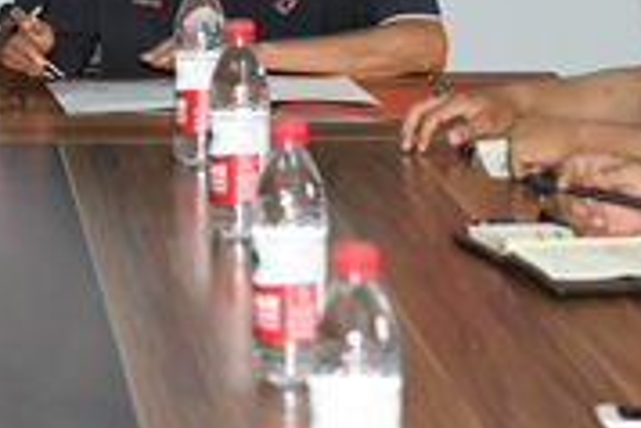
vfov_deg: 6.0
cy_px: -282
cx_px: -76
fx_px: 4027
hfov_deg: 9.0
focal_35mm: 226
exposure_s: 1/200
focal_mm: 62
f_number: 4
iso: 1250
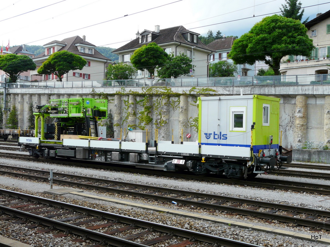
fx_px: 381
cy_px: 124
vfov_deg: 36.0
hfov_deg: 46.8
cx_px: 165
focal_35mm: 40
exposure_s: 1/250
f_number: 5
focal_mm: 6.5
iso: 100
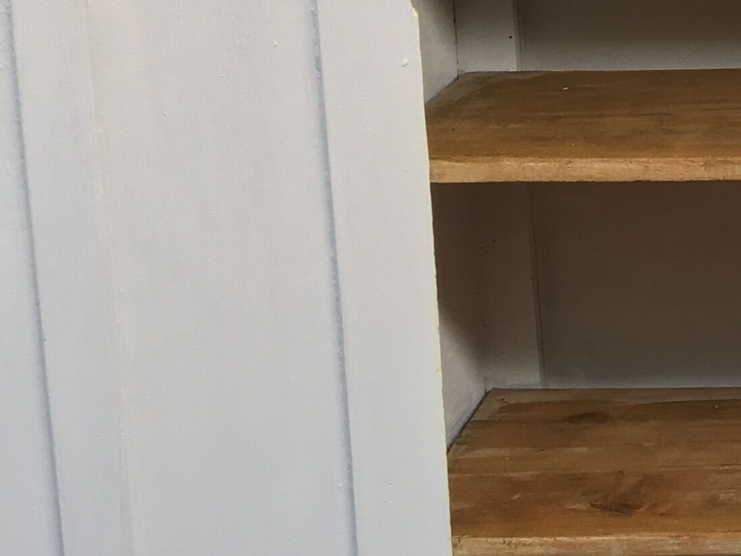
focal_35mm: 107
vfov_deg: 13.8
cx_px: 1084
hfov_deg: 16.8
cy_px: 205
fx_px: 2291
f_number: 2.2
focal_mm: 4.15
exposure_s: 1/120
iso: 32
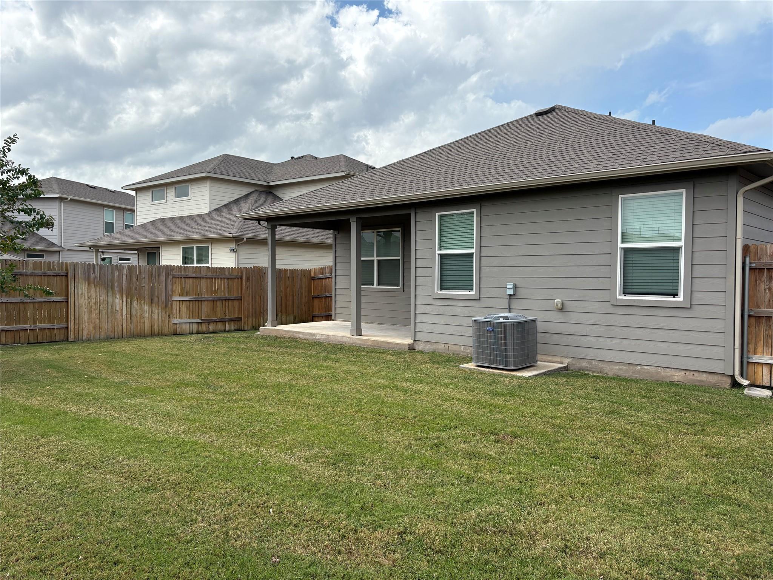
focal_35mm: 26
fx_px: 581
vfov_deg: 53.1
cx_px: 386
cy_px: 290
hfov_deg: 67.3
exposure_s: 1/3623
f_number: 1.6
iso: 50
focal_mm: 5.96
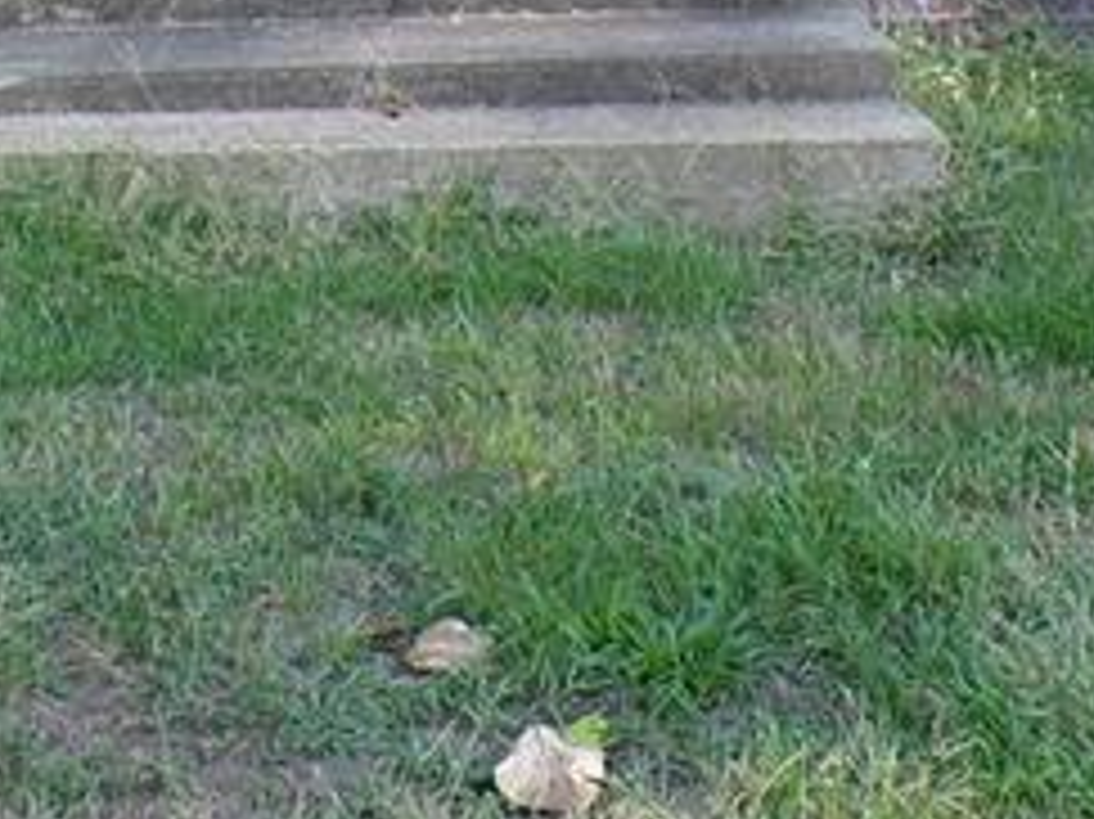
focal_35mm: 101
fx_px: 3190
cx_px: 572
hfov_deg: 19.5
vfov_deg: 13.8
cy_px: -396
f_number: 4.4
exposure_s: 1/80
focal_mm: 4.3
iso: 100
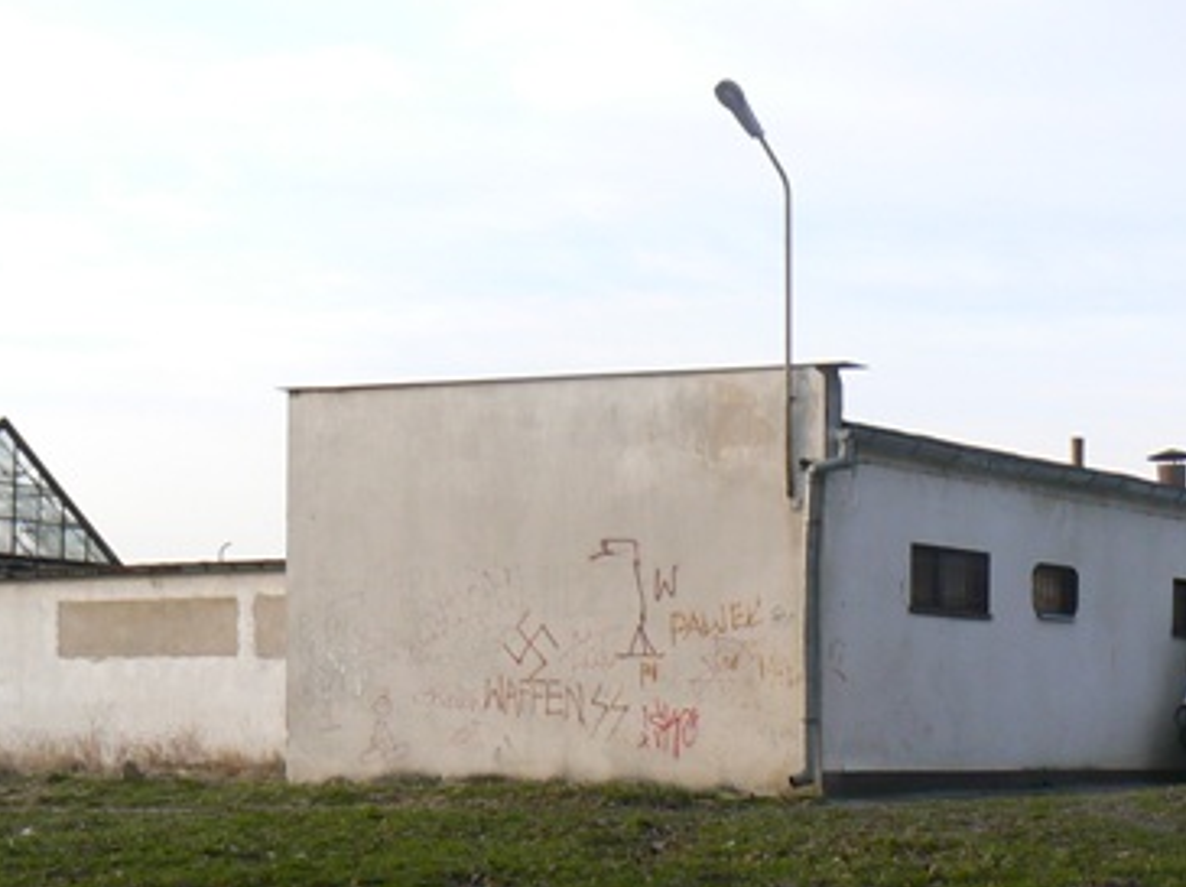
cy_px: 656
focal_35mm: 79
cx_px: 705
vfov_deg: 18.5
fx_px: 2704
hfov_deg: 24.7
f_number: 5
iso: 80
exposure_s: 1/100
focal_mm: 6
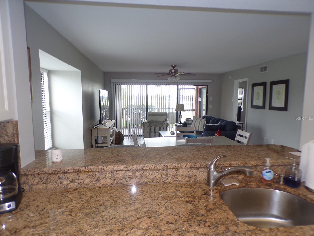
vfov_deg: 56.8
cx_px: 157
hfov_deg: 71.6
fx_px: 218
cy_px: 118
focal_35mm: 24
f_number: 3
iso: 100
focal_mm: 4.3
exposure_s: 1/38
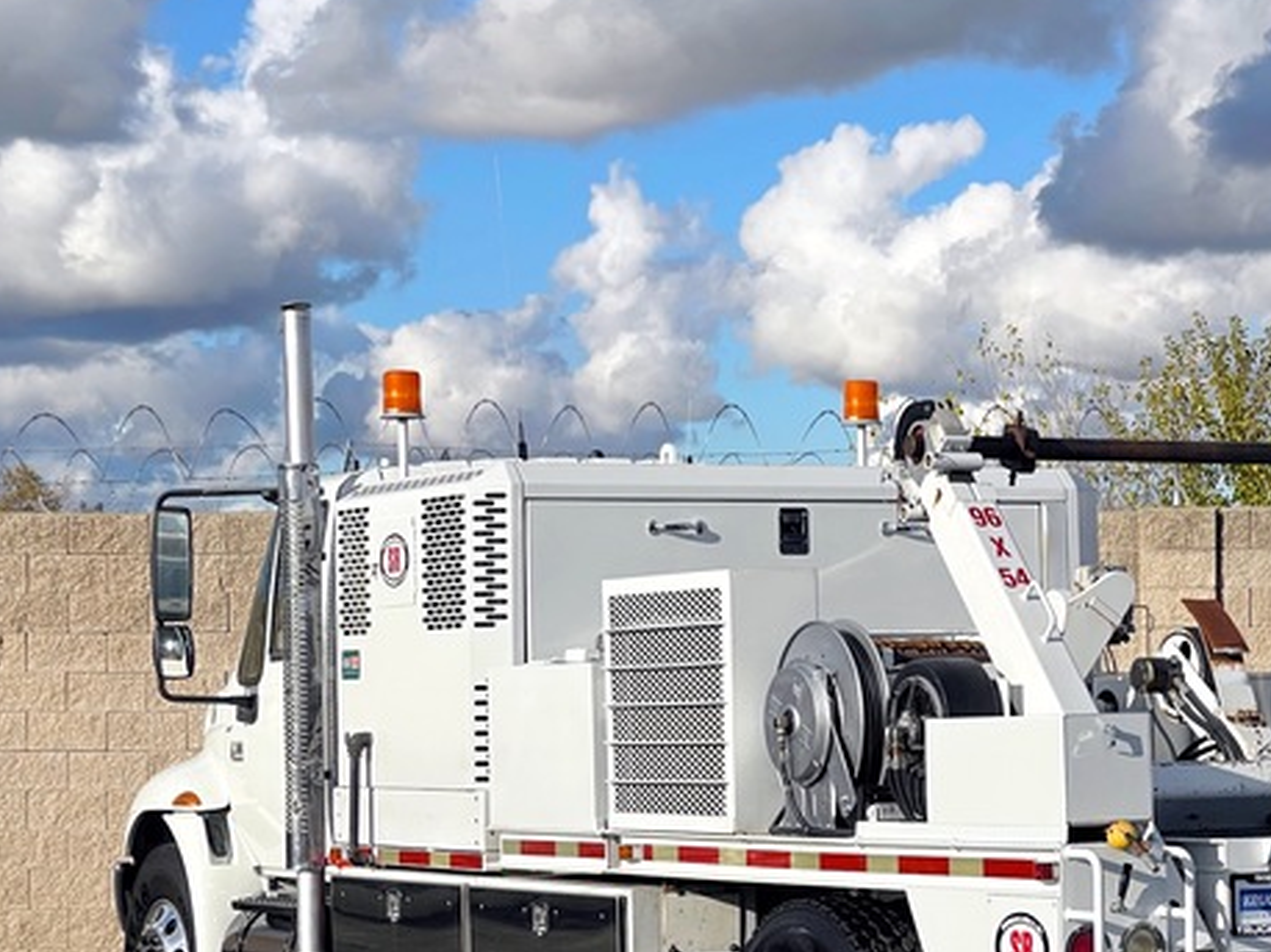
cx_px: 963
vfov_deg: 13.5
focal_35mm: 109
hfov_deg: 17.9
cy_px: 637
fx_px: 4000
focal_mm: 7.5
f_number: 2.2
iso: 20
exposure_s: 1/2096
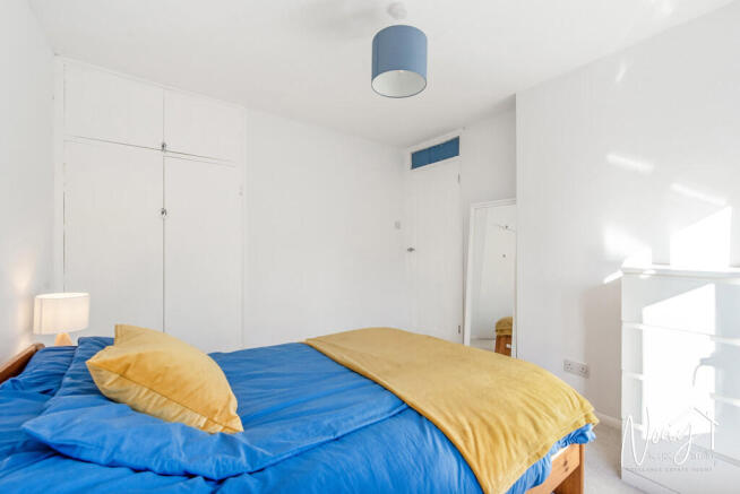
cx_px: 370
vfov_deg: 81.3
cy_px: 247
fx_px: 288
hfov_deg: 104.2
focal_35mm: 14
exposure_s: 1/160
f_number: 7.1
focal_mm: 14
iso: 400
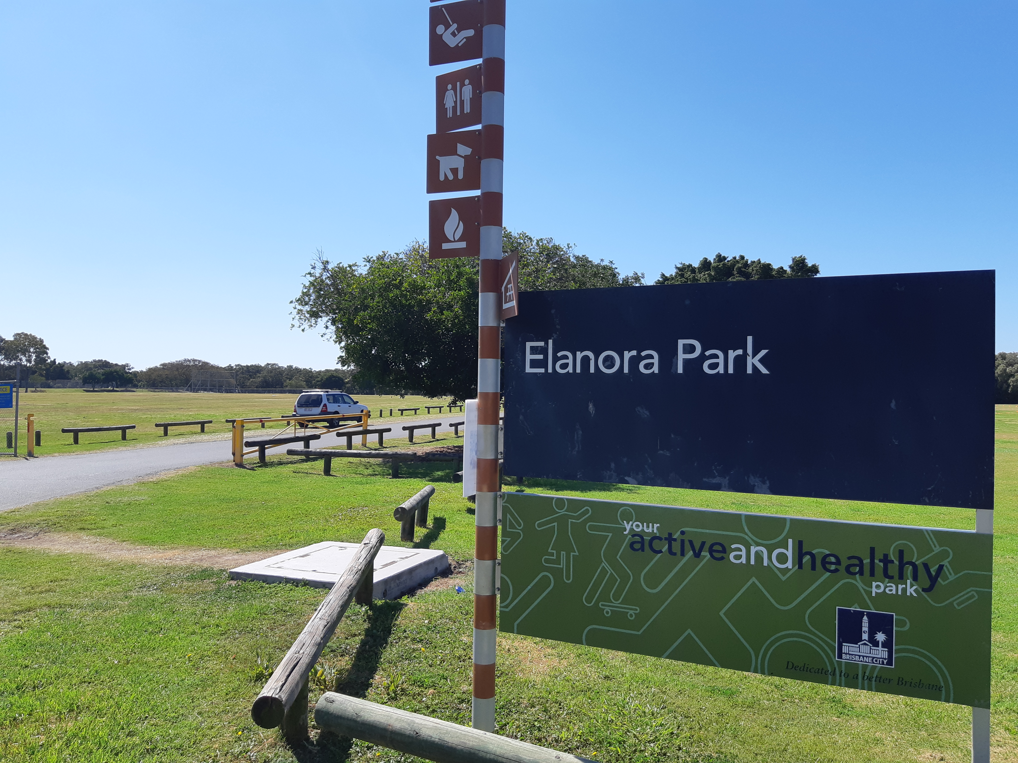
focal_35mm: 26
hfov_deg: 67.3
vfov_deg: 53.1
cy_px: 382
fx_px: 765
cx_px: 509
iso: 40
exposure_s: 1/2024
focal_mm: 3.93
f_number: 1.7
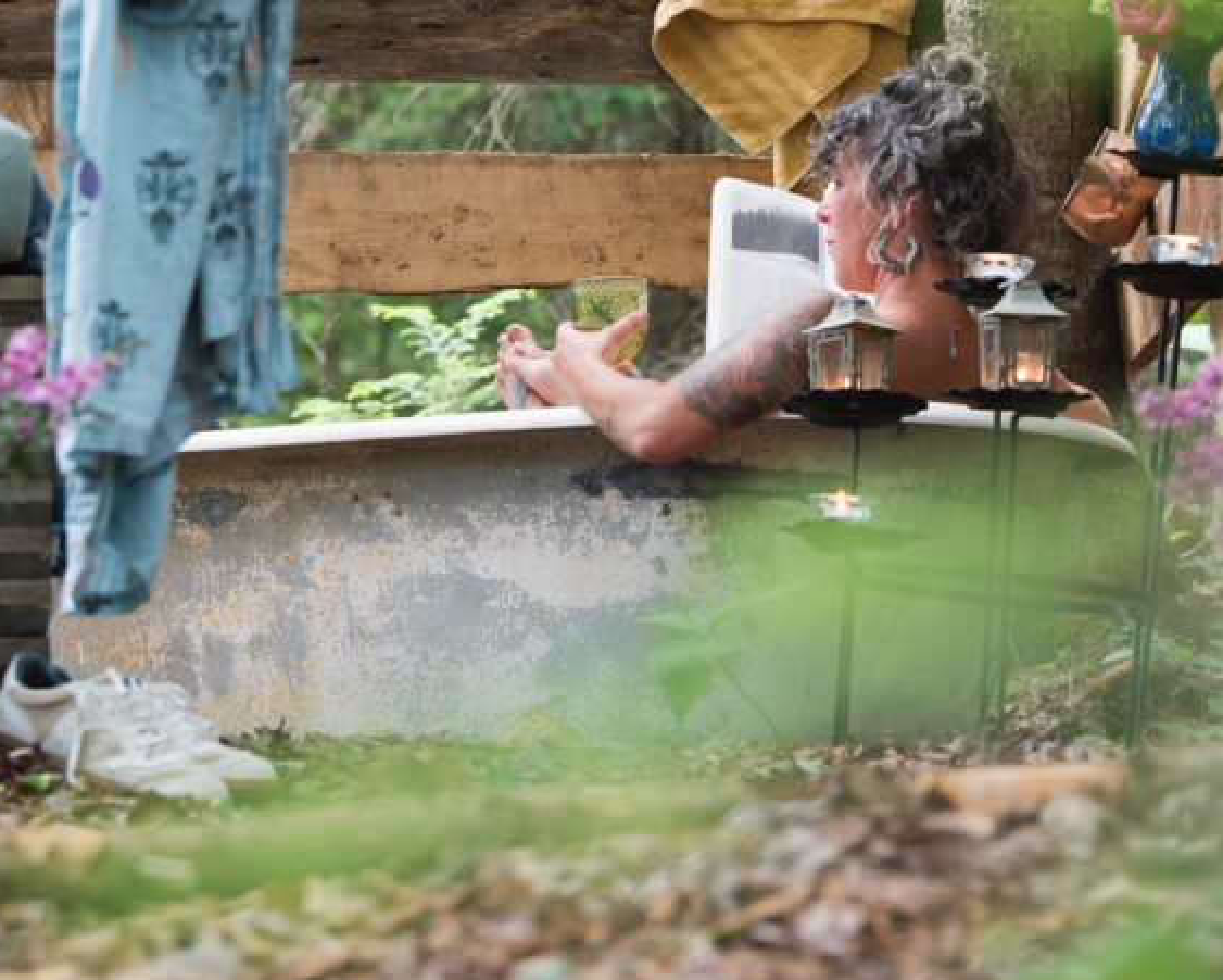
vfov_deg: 7.3
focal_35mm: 211
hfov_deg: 9.1
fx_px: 7641
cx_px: 706
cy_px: -1
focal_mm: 110
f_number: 5
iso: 250
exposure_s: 1/15
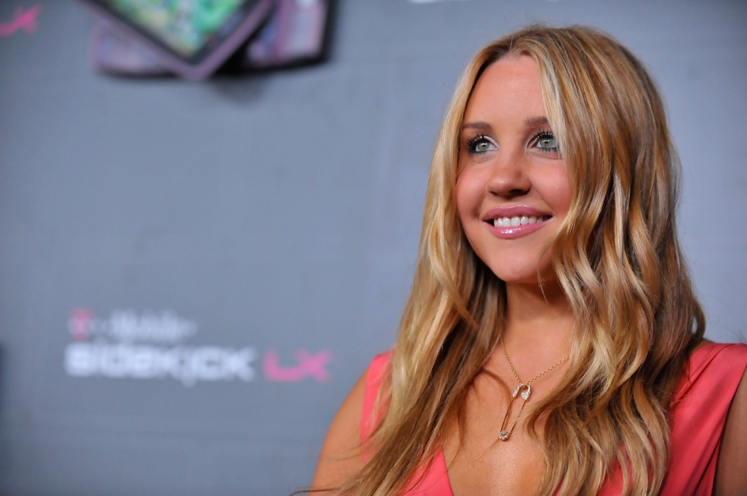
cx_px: 374
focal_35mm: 78
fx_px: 1617
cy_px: 248
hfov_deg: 26.0
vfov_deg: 17.5
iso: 2000
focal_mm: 78
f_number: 3.2
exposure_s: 1/250
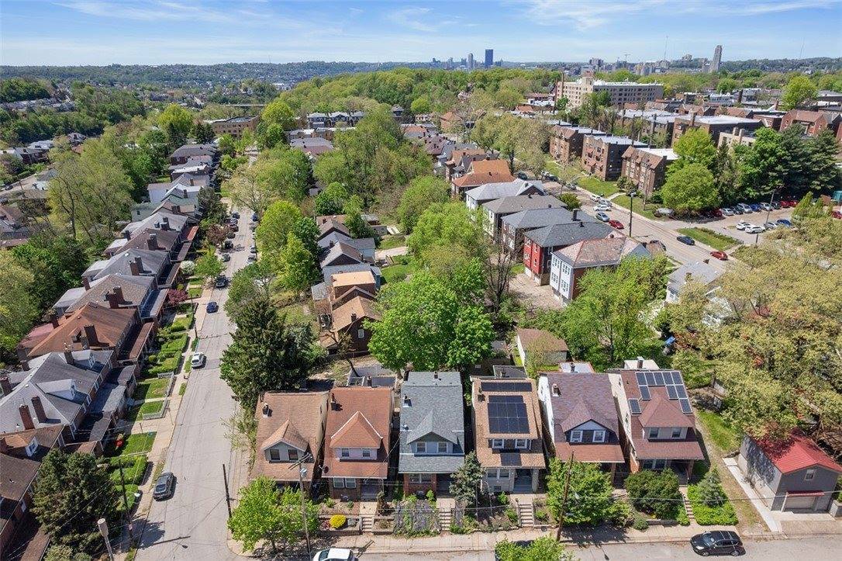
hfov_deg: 78.6
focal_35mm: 22
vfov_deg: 57.2
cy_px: 280
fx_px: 514
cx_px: 421
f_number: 2.8
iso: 140
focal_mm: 8.38
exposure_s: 1/500
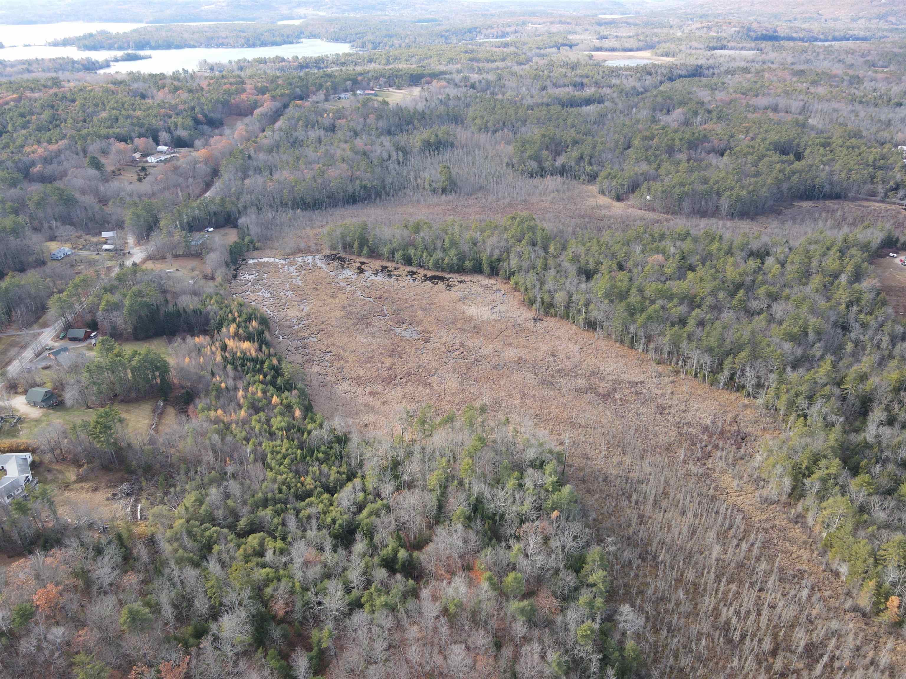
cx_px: 453
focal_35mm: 24
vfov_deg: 56.8
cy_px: 340
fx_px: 628
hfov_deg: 71.6
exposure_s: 1/100
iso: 100
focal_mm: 4.5
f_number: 2.8
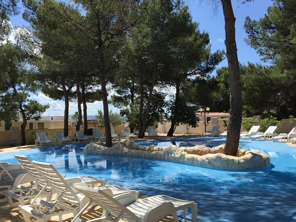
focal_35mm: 29
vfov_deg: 48.2
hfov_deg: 61.7
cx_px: 148
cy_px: 111
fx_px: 248
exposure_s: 1/2326
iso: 32
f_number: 2.2
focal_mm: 4.15
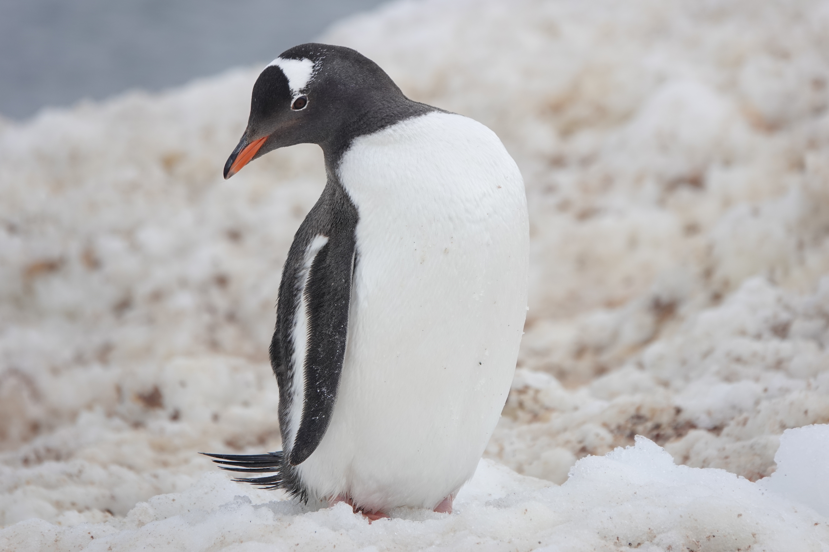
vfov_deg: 2.5
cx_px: 414
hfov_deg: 3.7
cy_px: 276
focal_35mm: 561
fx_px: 12918
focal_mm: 205.6
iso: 100
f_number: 4
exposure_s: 1/800
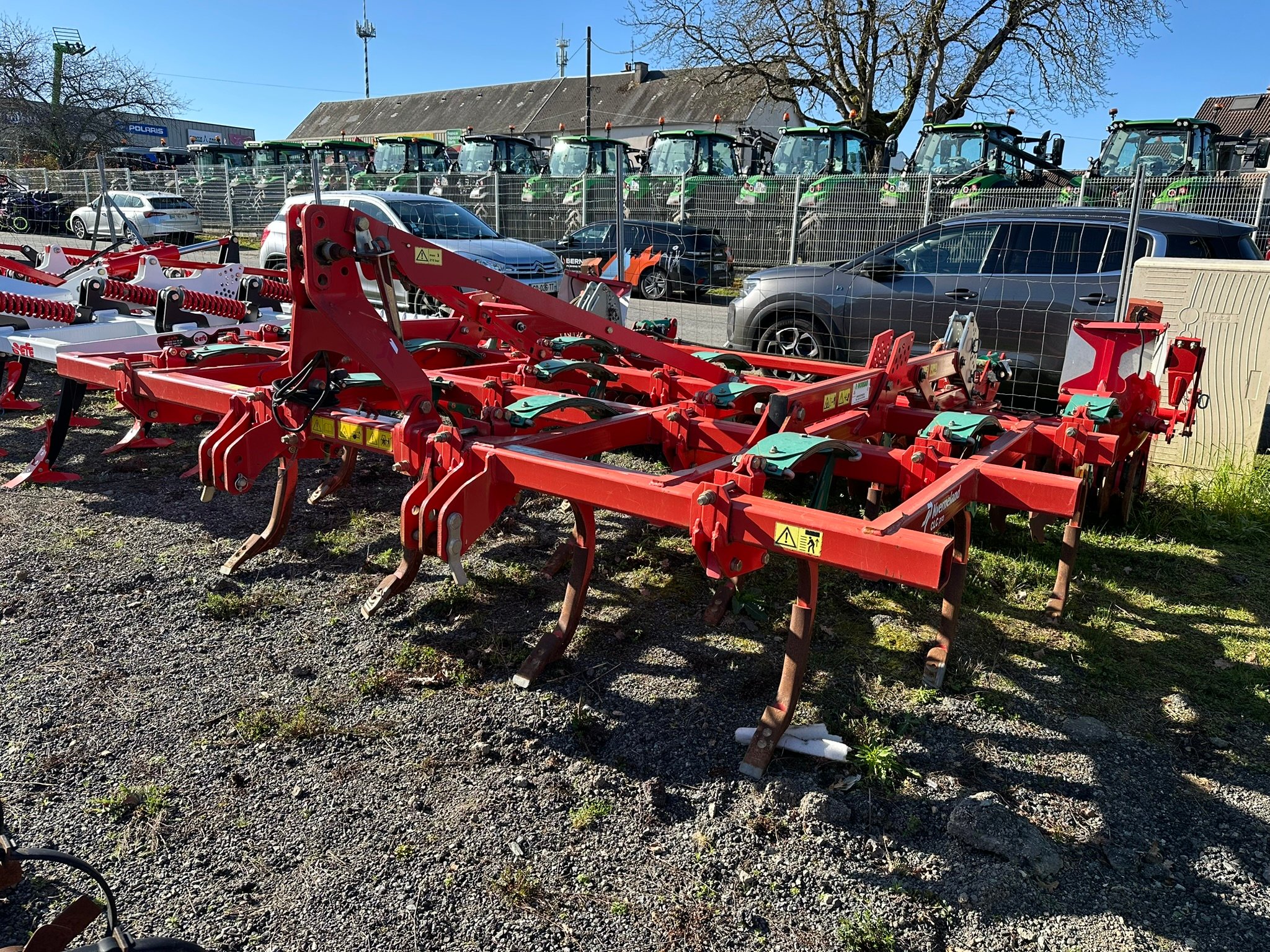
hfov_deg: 71.6
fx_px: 881
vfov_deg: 56.8
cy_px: 476
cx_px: 635
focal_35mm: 24
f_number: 1.78
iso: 80
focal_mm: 6.86
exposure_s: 1/1412
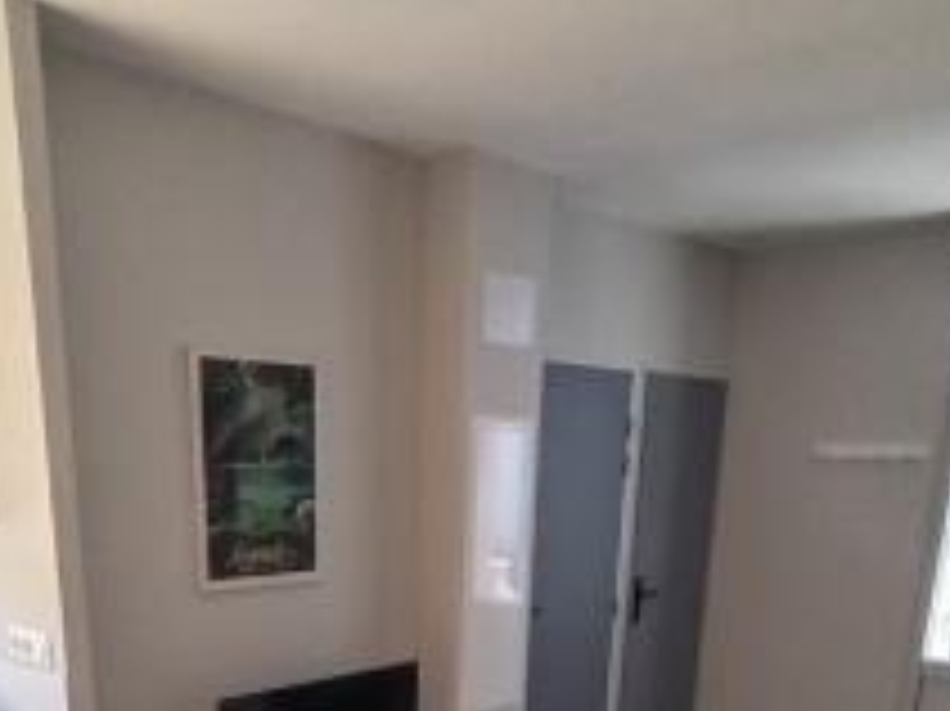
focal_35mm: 38
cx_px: 387
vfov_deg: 32.8
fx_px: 1042
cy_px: 792
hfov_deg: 48.7
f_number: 2.2
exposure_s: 1/100
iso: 215
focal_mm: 1.42
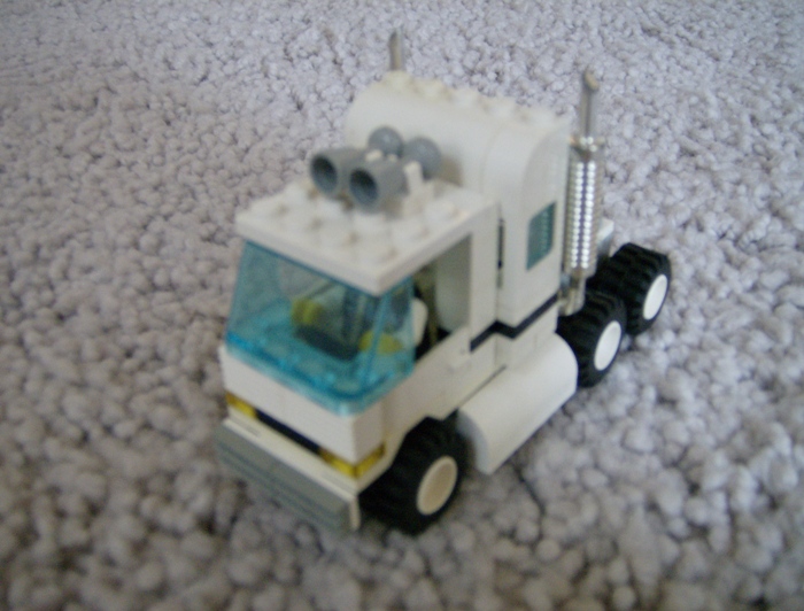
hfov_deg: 51.1
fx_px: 840
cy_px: 306
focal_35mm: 36
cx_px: 402
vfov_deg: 40.0
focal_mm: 6
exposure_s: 1/15.4
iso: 200
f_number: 2.8
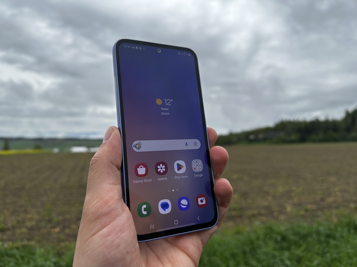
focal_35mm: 24
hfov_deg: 71.6
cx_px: 178
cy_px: 134
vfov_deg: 56.8
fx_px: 248
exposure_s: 1/2410
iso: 80
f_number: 1.78
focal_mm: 6.86
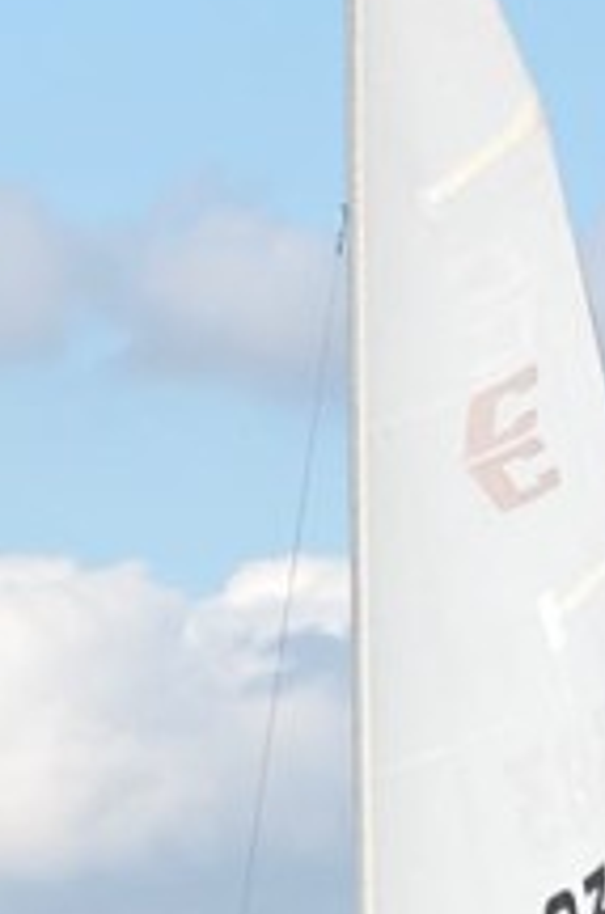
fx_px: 14412
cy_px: 880
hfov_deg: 2.4
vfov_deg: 3.6
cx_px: 216
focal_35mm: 569
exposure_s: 1/1000
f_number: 8
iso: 400
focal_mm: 80
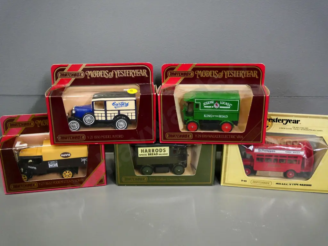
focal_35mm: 40
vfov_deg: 36.0
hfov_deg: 46.8
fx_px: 379
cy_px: 123
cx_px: 164
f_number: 4.1
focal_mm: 20
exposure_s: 1/160
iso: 3200
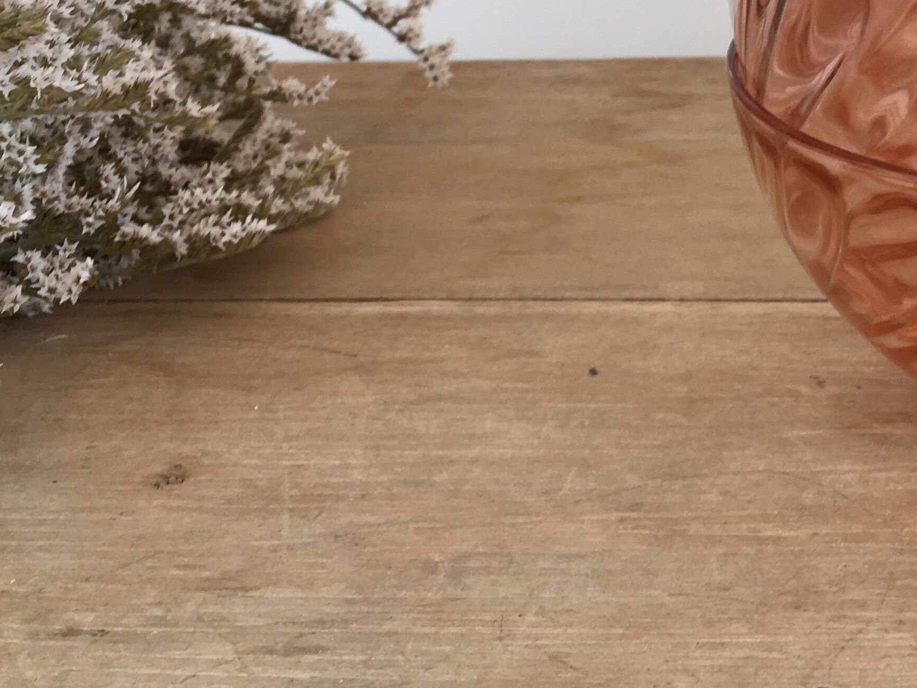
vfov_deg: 21.3
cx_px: 662
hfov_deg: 28.6
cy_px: 39
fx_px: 1775
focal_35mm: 67
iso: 25
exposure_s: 1/50
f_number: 2.2
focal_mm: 4.15
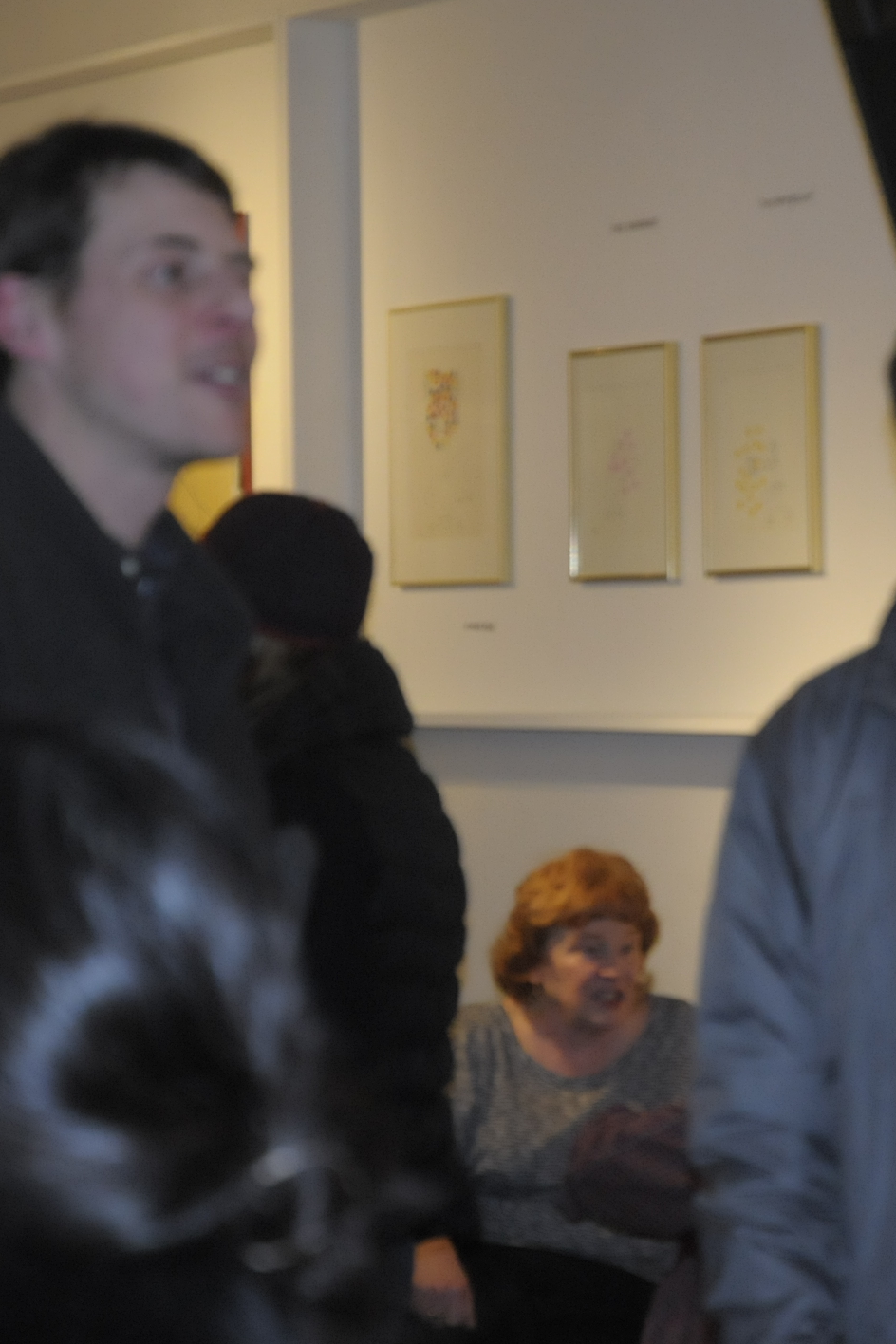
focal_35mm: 125
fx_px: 4657
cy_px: 670
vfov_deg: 16.4
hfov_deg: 11.0
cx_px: 609
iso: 1600
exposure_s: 1/100
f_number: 4.5
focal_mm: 55
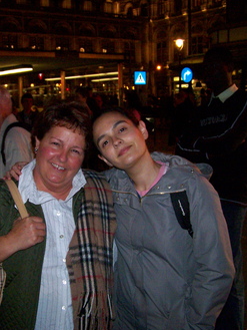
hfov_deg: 27.9
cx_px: 81
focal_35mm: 52
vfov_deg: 36.8
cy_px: 168
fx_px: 494
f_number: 2.8
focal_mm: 6.3
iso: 400
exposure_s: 1/60
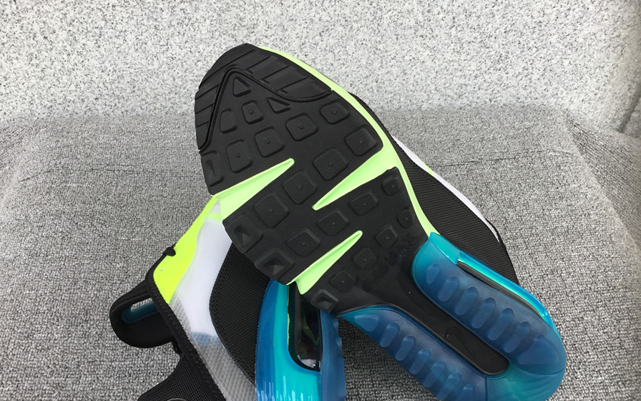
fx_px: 576
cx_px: 320
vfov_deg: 38.2
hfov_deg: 58.1
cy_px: 237
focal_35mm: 33
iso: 25
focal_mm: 3.3
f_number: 2.4
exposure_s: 1/203
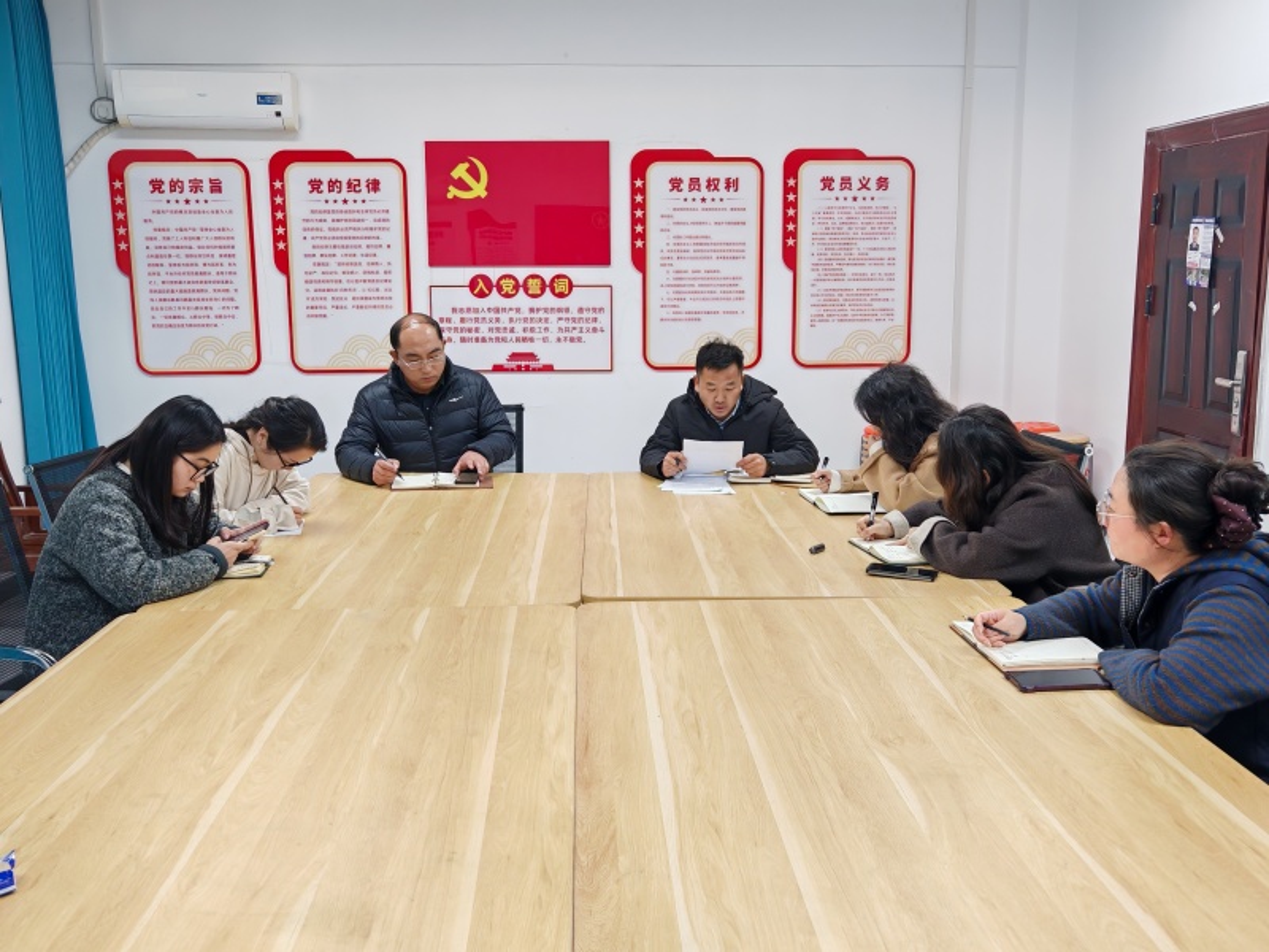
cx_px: 634
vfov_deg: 42.9
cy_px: 476
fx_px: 1210
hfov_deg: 55.4
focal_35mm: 33
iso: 250
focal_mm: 6.67
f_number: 1.9
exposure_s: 1/100
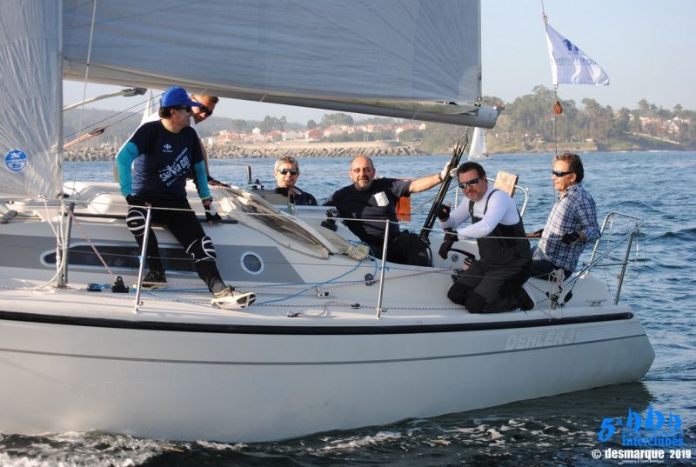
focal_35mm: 82
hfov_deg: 24.6
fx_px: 1598
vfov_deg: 16.6
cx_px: 348
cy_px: 234
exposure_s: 1/160
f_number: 6.3
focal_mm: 55
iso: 100
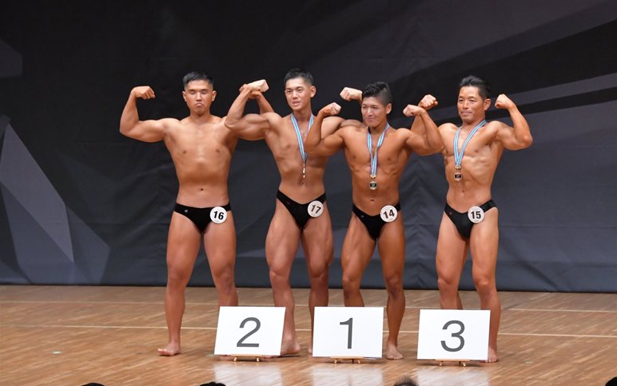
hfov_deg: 9.1
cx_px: 309
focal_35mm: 230
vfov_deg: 5.7
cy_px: 193
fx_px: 3869
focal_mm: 150
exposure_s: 1/400
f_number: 5.6
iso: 6400
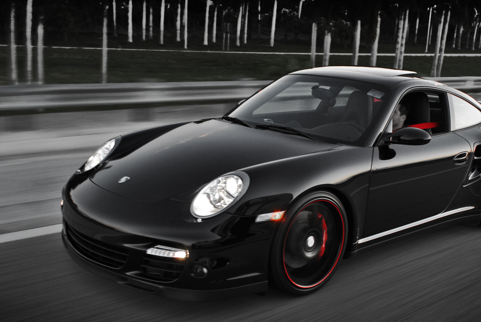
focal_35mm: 43
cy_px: 162
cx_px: 276
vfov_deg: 31.3
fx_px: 575
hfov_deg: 45.3
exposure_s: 1/80
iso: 320
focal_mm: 24
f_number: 2.8
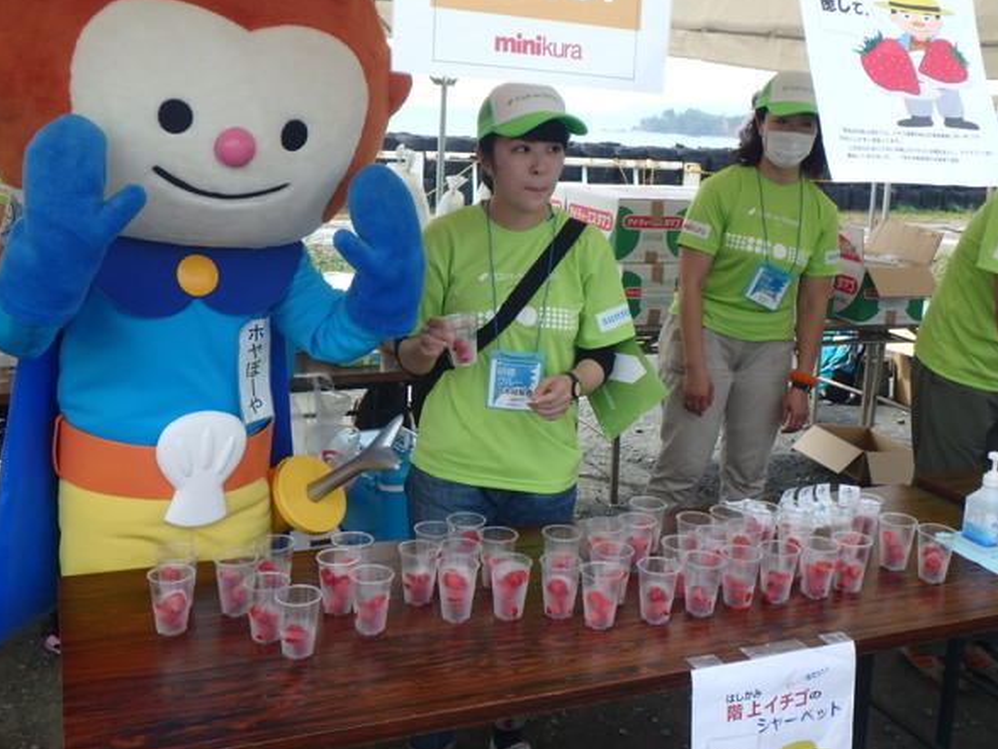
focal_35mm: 37
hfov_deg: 50.1
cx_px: 511
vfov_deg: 38.7
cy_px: 369
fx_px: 1067
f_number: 4.9
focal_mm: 6
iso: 125
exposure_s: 1/200
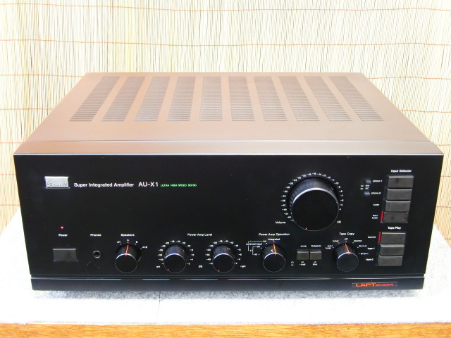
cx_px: 226
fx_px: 599
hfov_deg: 41.2
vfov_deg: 31.5
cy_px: 169
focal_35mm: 46
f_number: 3.3
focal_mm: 8.2
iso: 400
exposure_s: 1/20
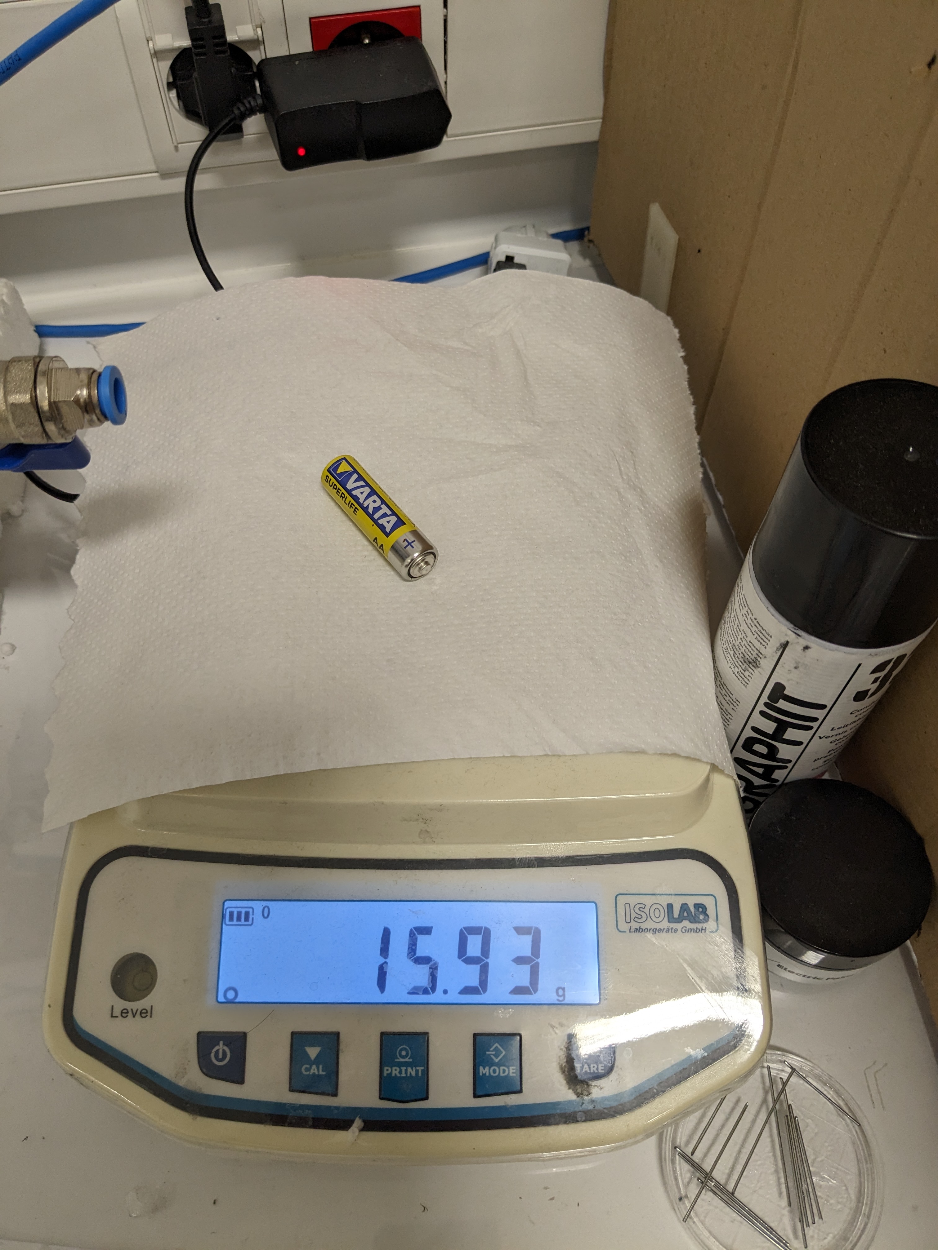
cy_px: 625
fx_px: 976
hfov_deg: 51.4
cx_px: 469
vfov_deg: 65.3
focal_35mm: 27
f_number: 1.73
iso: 75
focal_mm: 4.38
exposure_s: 1/99.9
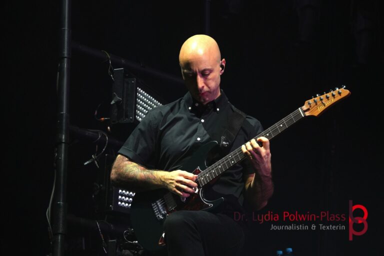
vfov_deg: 11.7
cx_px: 192
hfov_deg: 17.5
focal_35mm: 117
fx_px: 1248
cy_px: 128
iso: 1000
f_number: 5
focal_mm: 78
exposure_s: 1/160
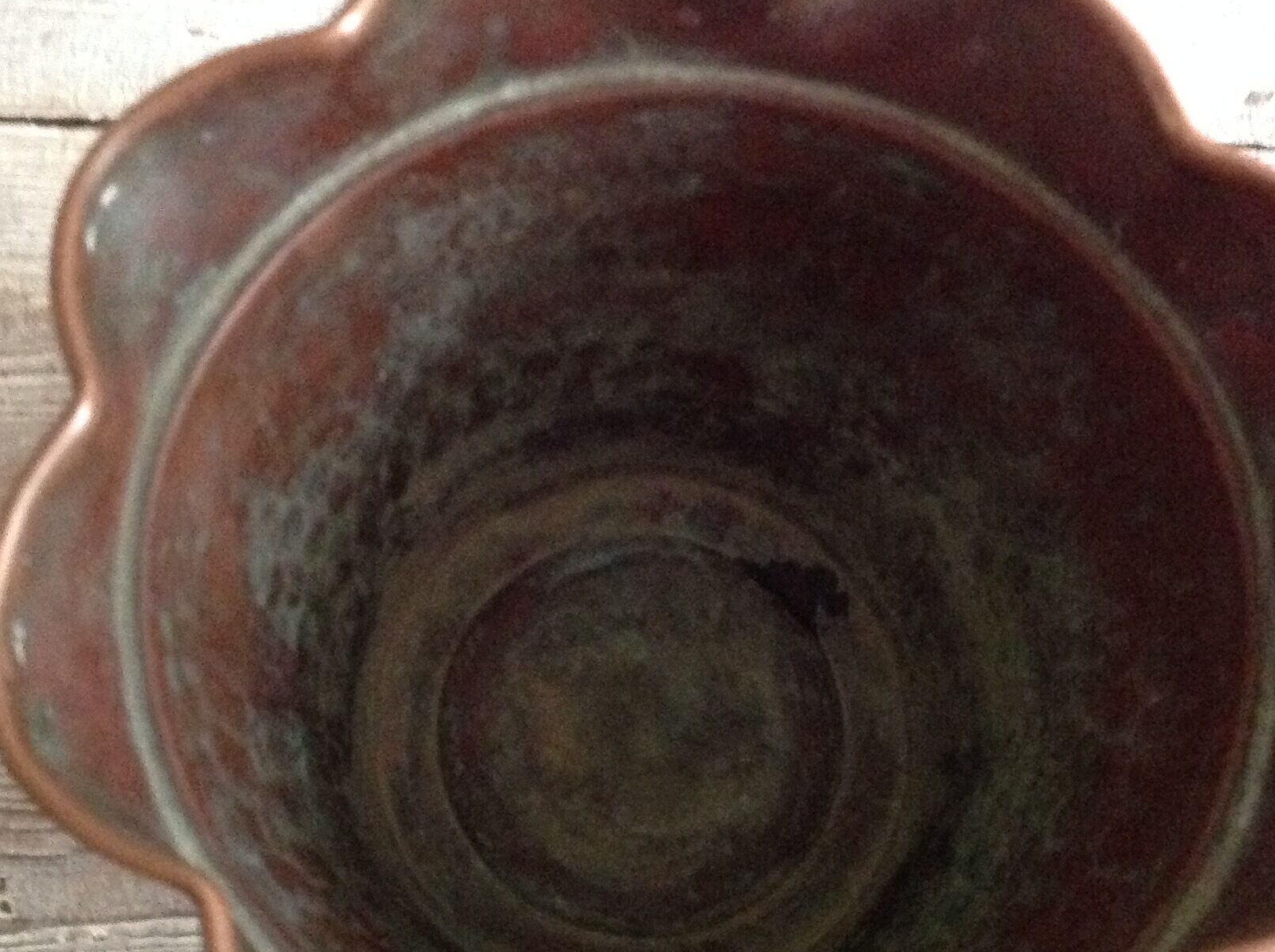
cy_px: 607
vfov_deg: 25.9
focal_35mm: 56
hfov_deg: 34.4
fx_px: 2060
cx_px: 606
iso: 800
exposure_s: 1/15
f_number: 2.4
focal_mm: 4.28
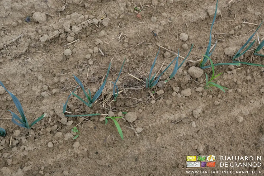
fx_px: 359
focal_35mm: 49
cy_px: 88
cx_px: 132
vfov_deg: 27.5
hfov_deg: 40.3
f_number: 5.6
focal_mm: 32.9
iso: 160
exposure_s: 1/180
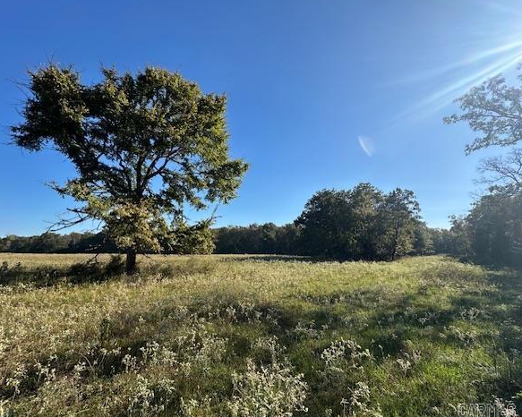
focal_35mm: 15
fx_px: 232
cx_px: 261
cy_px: 206
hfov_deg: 96.8
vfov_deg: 84.0
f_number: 2.2
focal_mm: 2.22
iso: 50
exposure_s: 1/1770
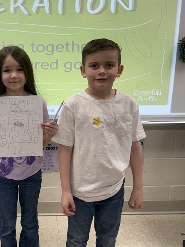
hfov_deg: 33.0
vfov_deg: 44.6
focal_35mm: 42
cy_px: 104
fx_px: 299
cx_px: 28
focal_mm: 6.76
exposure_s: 1/120
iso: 80
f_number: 1.78
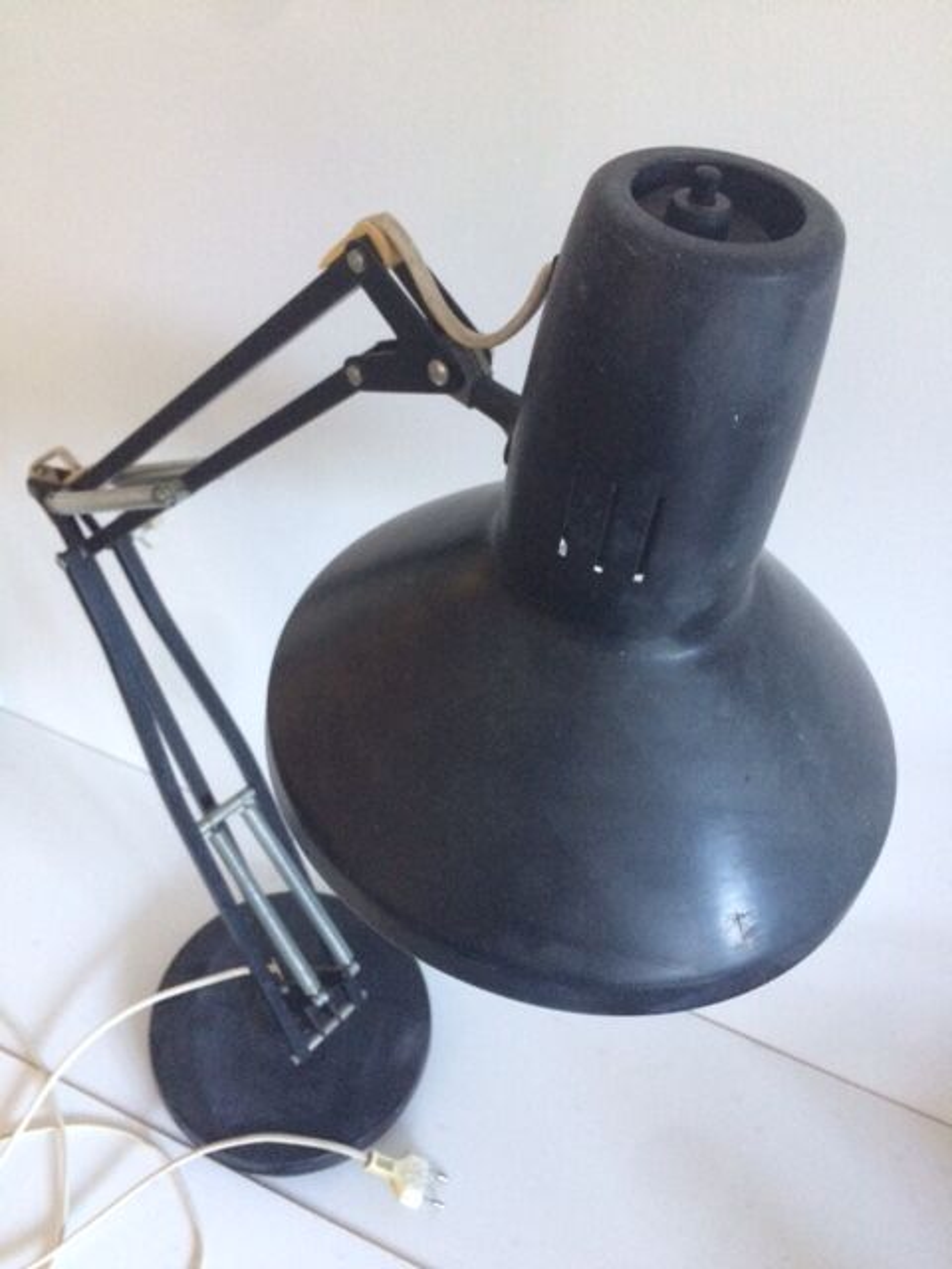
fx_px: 1063
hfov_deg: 48.2
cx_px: 476
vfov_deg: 61.7
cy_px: 634
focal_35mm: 29
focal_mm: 4.15
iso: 320
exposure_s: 1/25
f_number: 2.2
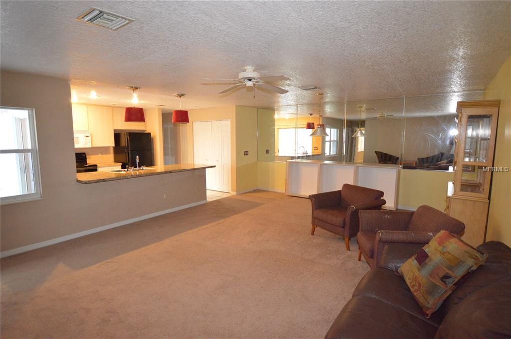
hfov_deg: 90.1
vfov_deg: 67.2
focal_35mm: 18
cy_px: 170
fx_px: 255
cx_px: 256
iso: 3200
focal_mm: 12
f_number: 3.5
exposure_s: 1/60
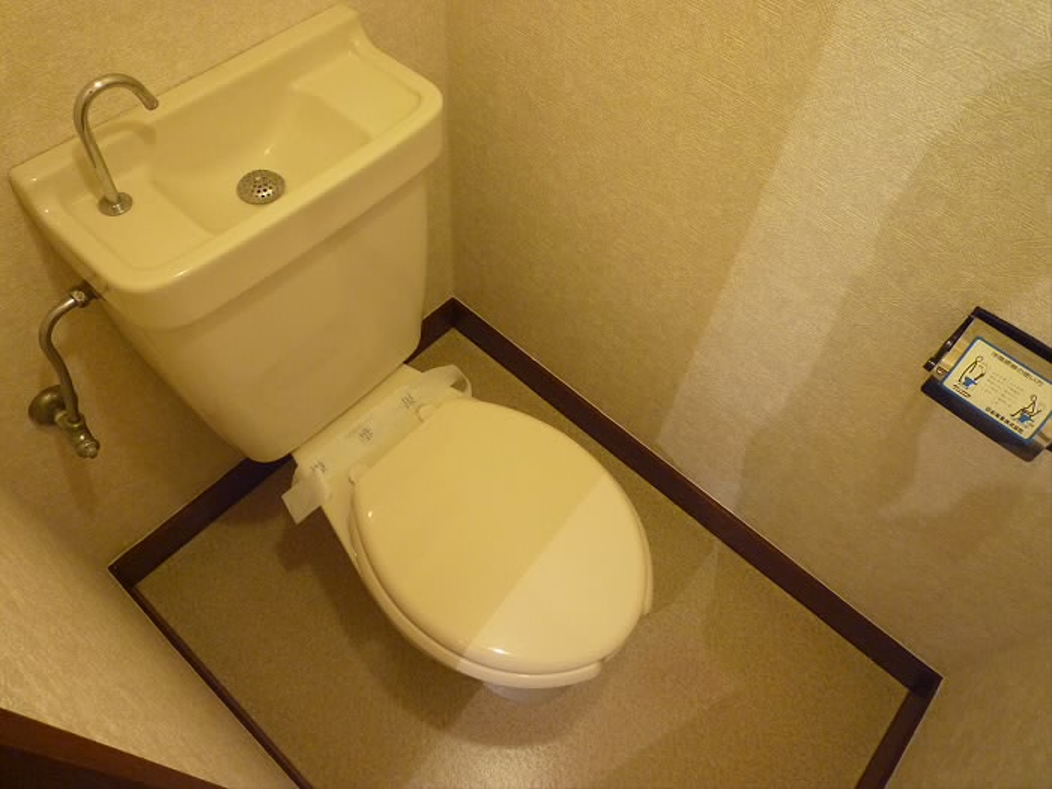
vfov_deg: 54.9
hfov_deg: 69.4
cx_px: 526
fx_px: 760
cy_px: 394
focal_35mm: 25
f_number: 2.8
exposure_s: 1/30
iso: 250
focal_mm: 4.4
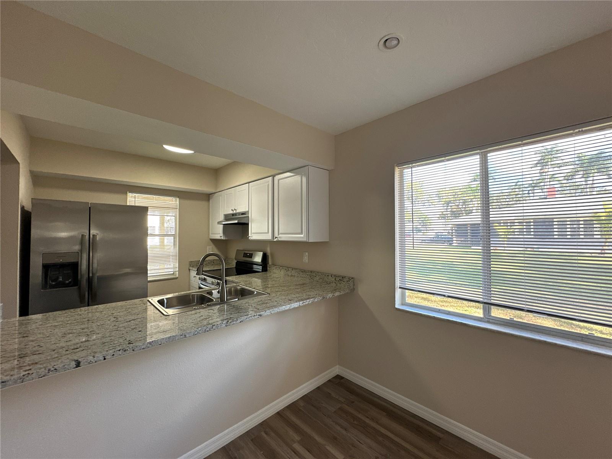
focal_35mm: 14
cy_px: 230
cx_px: 306
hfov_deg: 102.1
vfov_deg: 85.7
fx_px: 248
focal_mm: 2.22
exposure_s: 1/99
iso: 100
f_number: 2.2
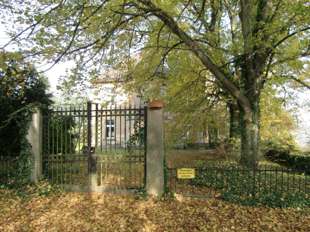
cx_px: 155
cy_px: 116
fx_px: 215
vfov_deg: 56.8
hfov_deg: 71.6
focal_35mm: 24
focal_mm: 4.3
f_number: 3.2
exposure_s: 1/100
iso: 64
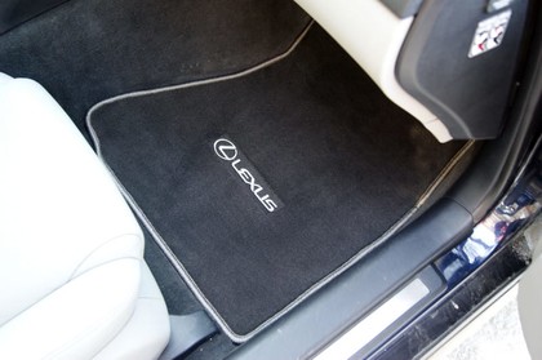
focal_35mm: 36
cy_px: 180
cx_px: 271
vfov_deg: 36.8
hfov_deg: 53.2
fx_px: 541
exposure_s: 1/6
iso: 400
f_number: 4
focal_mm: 24
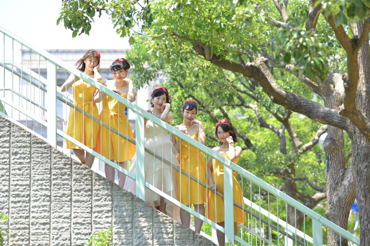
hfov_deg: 19.5
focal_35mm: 105
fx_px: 1079
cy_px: 123
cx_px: 185
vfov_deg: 13.0
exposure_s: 1/800
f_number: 2.8
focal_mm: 105
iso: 200
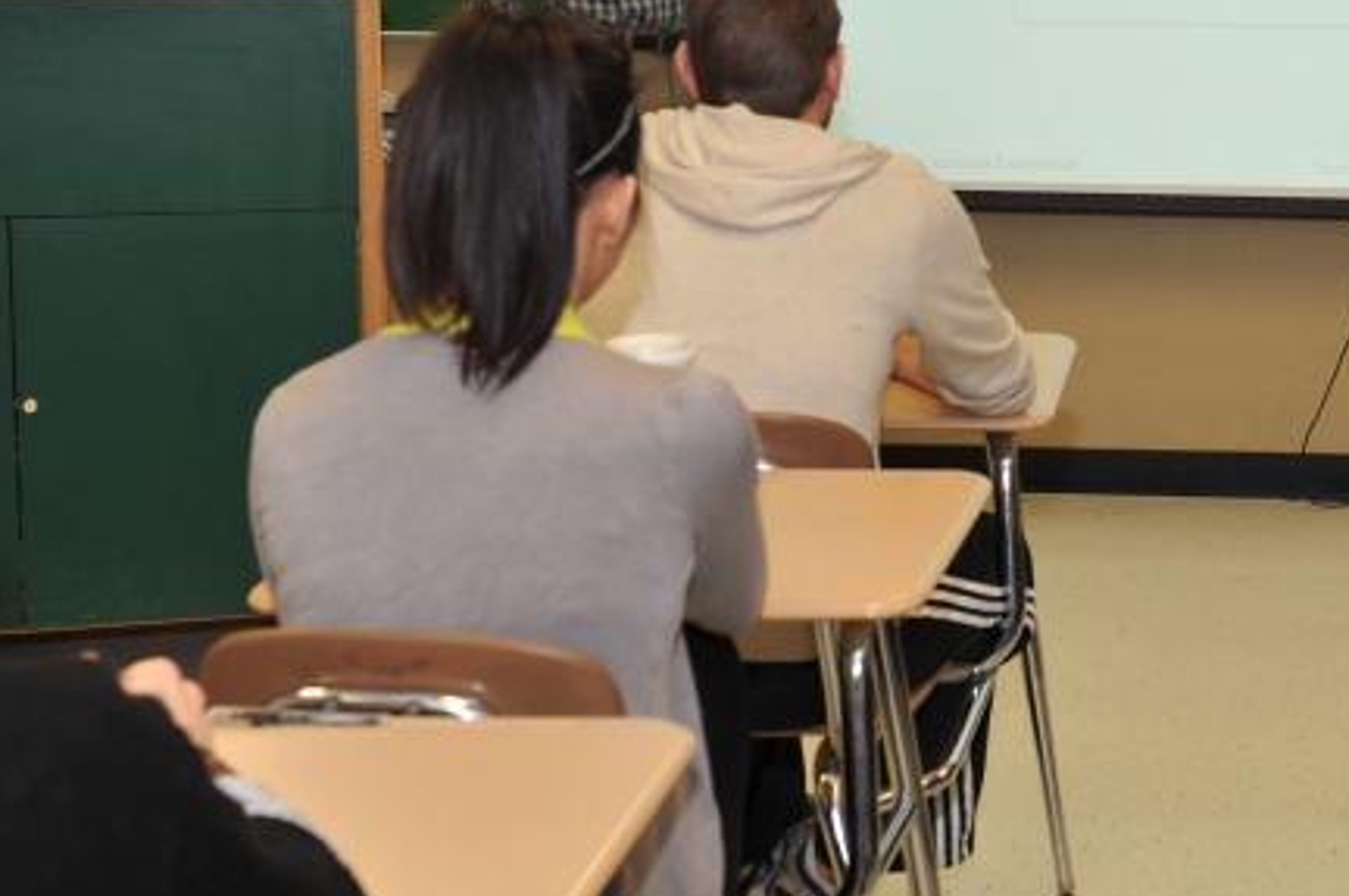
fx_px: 3294
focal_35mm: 88
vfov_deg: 15.4
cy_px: 204
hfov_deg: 22.3
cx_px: 1349
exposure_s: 1/60
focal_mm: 38
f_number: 5
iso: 280
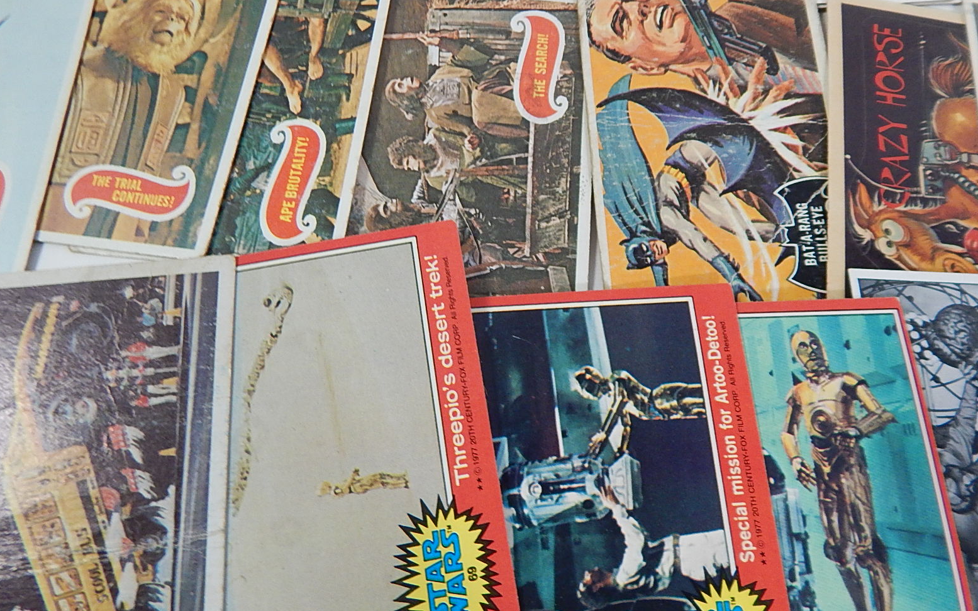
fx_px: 640
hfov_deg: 74.8
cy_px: 241
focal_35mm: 24
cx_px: 495
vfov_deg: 50.7
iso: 280
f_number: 3
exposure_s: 1/30
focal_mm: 4
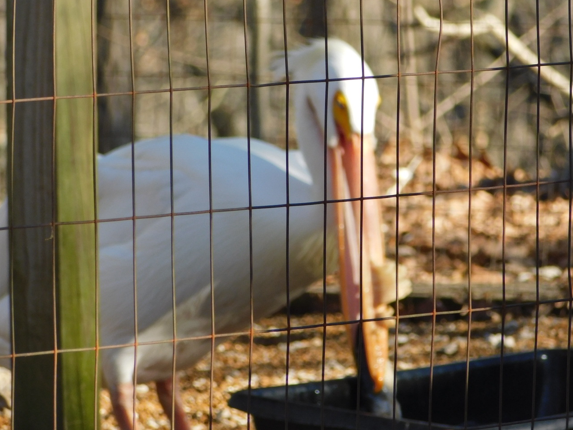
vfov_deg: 2.6
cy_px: 202
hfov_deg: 3.4
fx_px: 9601
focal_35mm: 580
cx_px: 308
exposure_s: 1/160
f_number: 6
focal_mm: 91.2
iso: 140
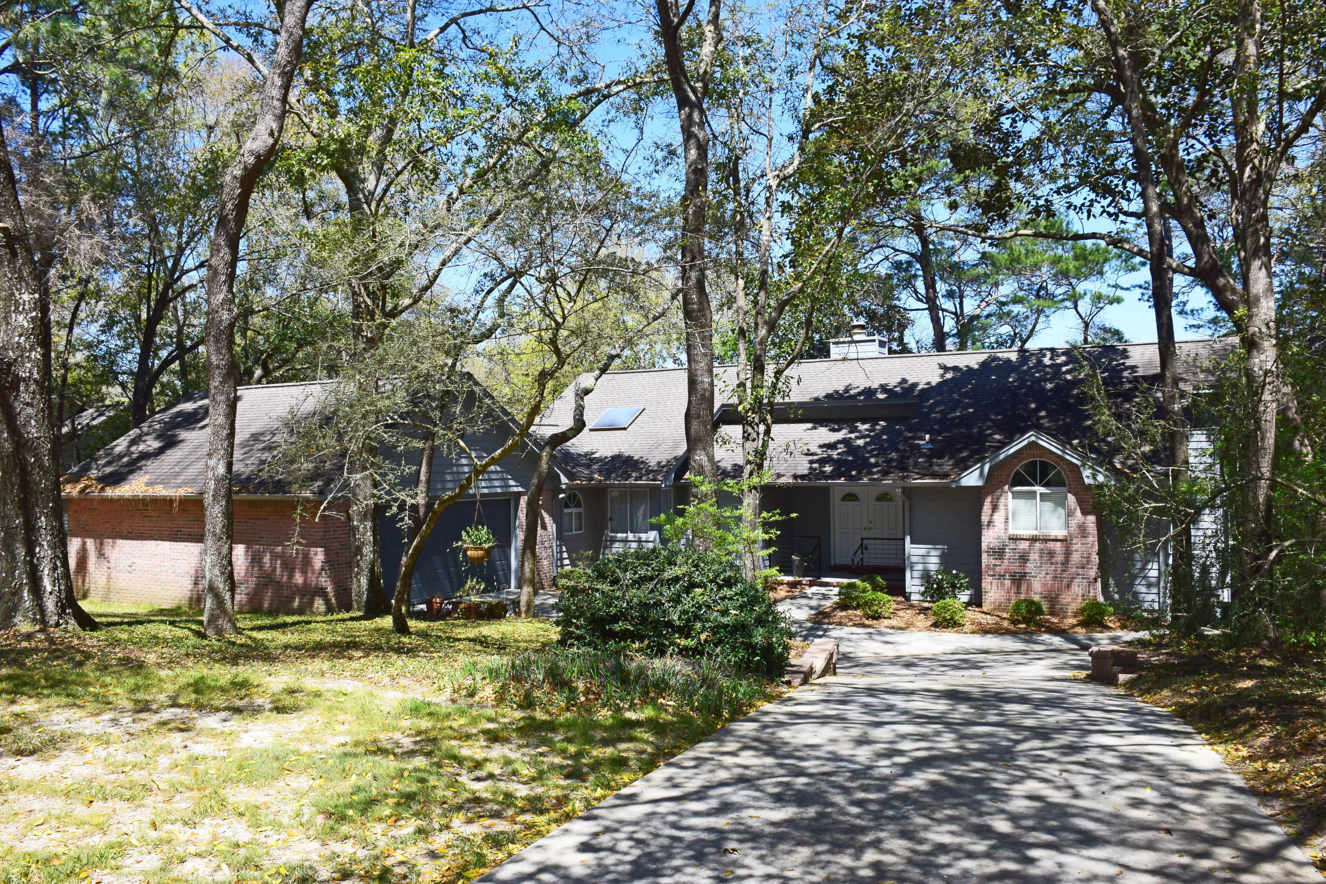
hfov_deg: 61.9
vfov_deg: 43.6
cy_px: 442
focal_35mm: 30
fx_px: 1105
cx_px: 663
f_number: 10
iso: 400
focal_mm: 20
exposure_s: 1/320
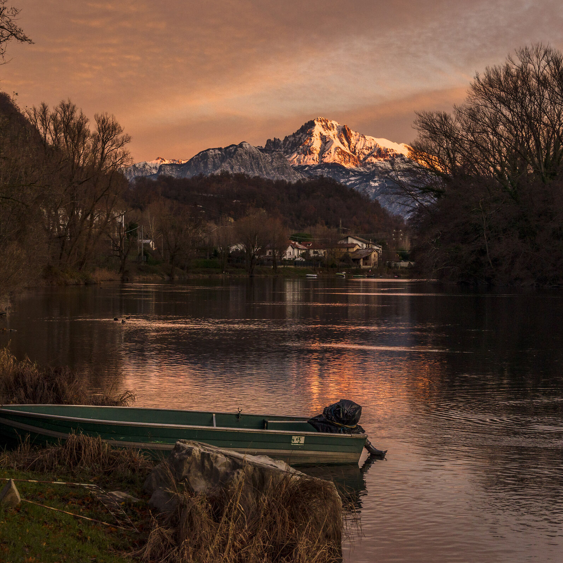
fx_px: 1417
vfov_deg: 22.5
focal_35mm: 77
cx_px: 354
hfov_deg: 22.4
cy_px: 280
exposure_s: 1/100
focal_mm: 40
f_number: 10
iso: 200
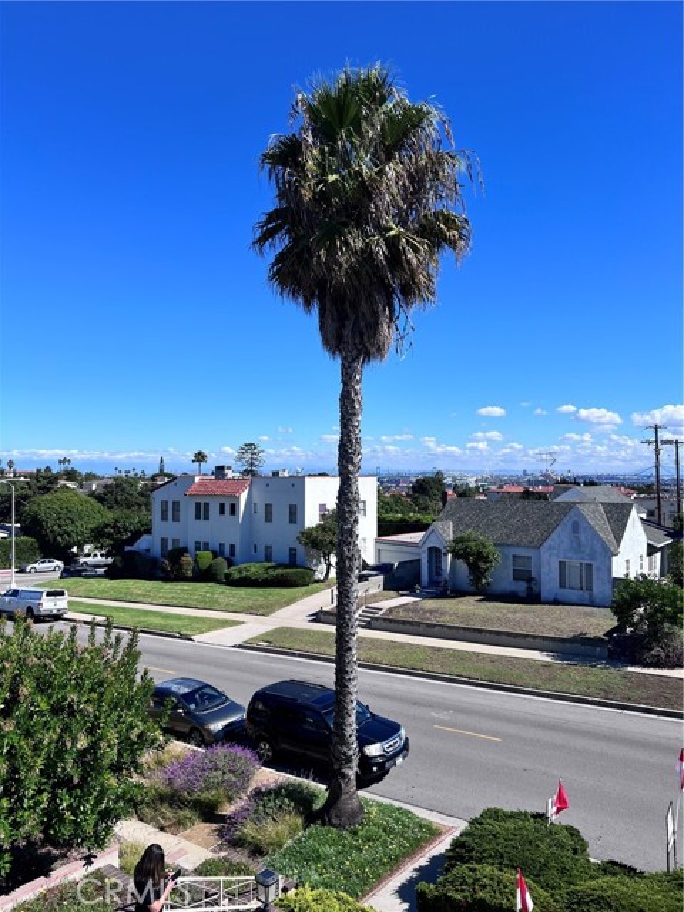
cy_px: 456
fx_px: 685
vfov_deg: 67.3
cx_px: 342
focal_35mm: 26
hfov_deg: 53.1
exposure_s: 1/4630
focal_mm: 5.7
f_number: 1.5
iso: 50
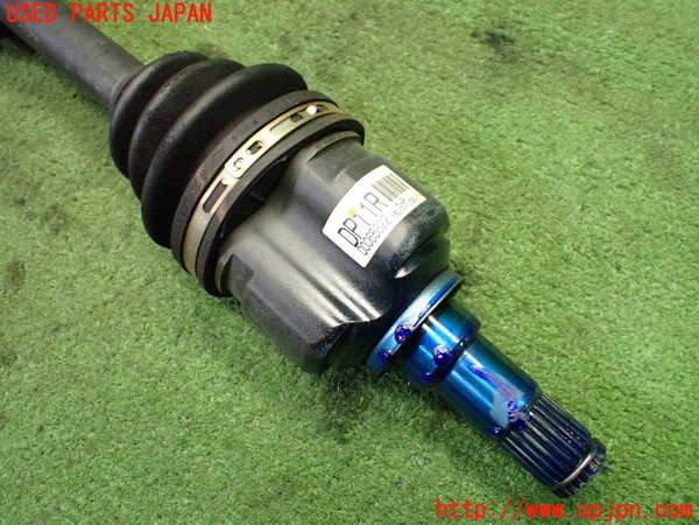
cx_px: 350
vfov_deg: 46.8
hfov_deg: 60.0
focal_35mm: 30
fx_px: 606
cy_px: 262
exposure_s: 1/100
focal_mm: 5.4
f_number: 2.3
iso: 800
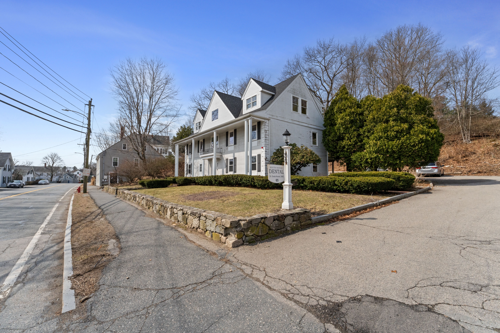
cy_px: 166
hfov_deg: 98.2
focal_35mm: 16
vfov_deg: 75.1
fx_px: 217
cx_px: 250
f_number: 16
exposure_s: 1/800
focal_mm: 15.6
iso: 1000
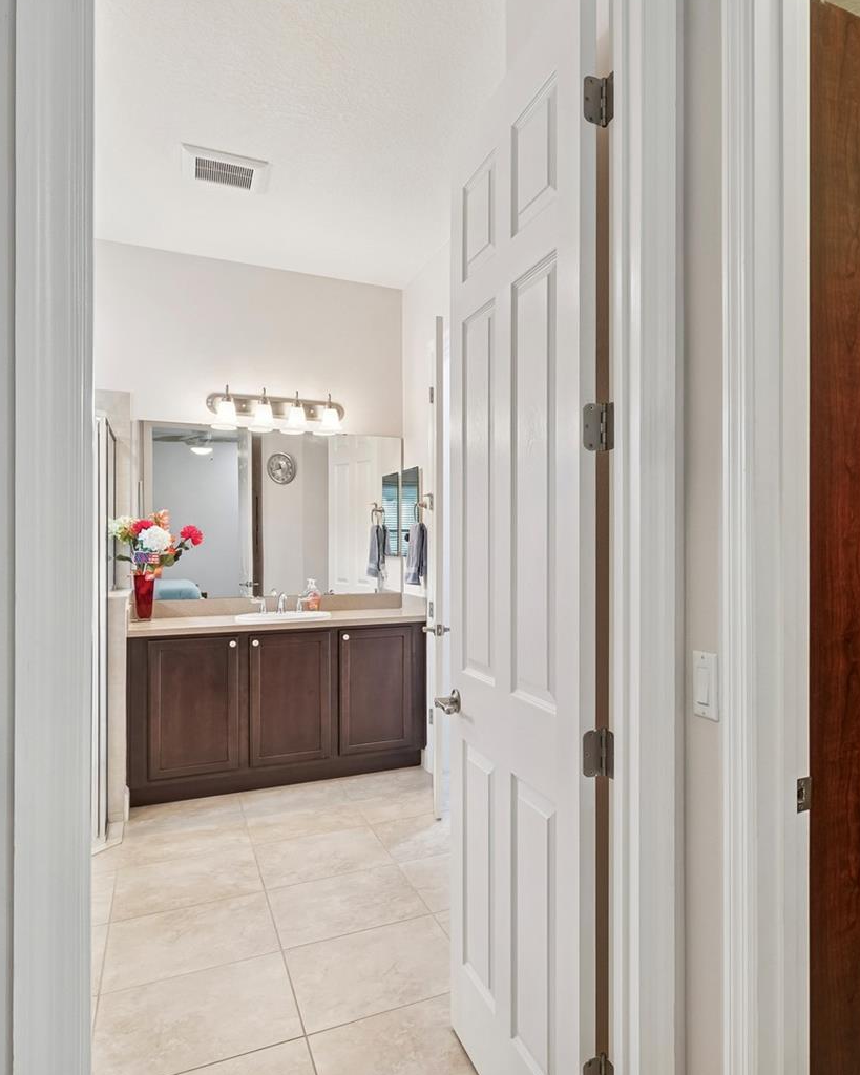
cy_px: 529
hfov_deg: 60.5
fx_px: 700
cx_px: 617
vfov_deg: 75.0
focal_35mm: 22
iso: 100
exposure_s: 1/4
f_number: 7.1
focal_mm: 10
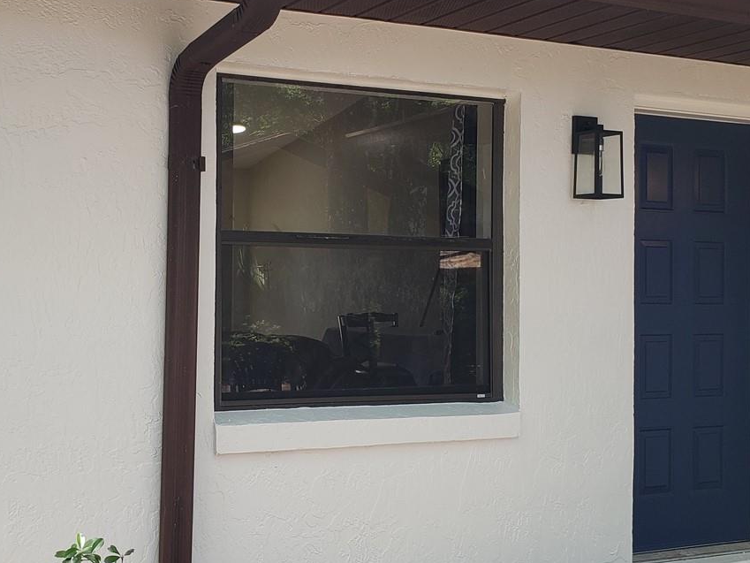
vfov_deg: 29.7
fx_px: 1062
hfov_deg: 38.4
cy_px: 278
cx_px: 243
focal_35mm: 49
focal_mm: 4.3
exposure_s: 1/142
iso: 50
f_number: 2.4
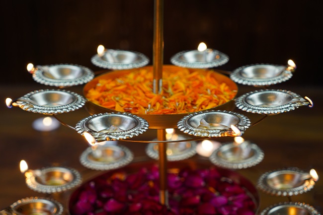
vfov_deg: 19.4
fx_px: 628
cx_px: 162
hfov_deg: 28.9
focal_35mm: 70
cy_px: 108
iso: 1250
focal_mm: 70
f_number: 4
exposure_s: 1/125
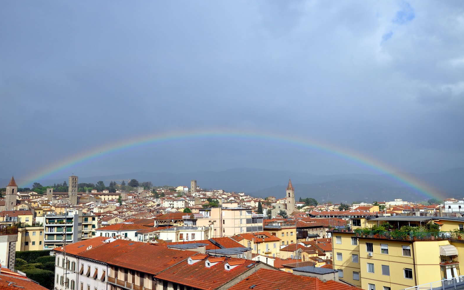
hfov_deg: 56.7
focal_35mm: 34
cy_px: 135
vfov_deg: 37.3
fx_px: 430
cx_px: 232
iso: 200
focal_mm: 22
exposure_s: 1/350
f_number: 9.5
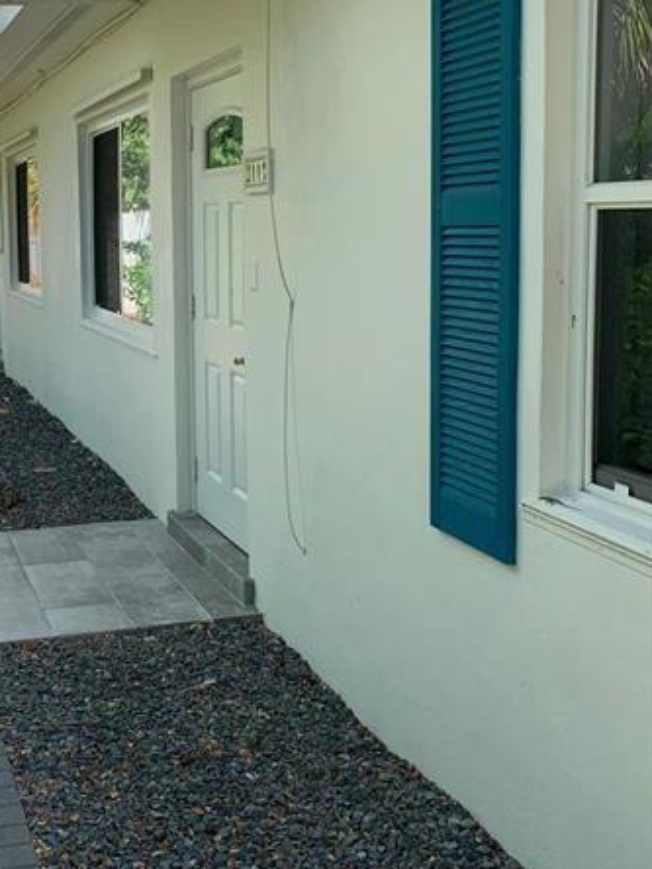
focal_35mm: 45
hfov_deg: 31.1
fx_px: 1130
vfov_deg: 41.9
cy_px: 346
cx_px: 96
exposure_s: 1/1076
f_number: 1.8
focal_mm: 4.25
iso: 25
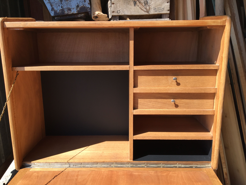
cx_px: 123
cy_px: 92
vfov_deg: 48.2
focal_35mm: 29
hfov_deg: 61.7
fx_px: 206
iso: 25
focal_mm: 4.15
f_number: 2.2
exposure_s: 1/496
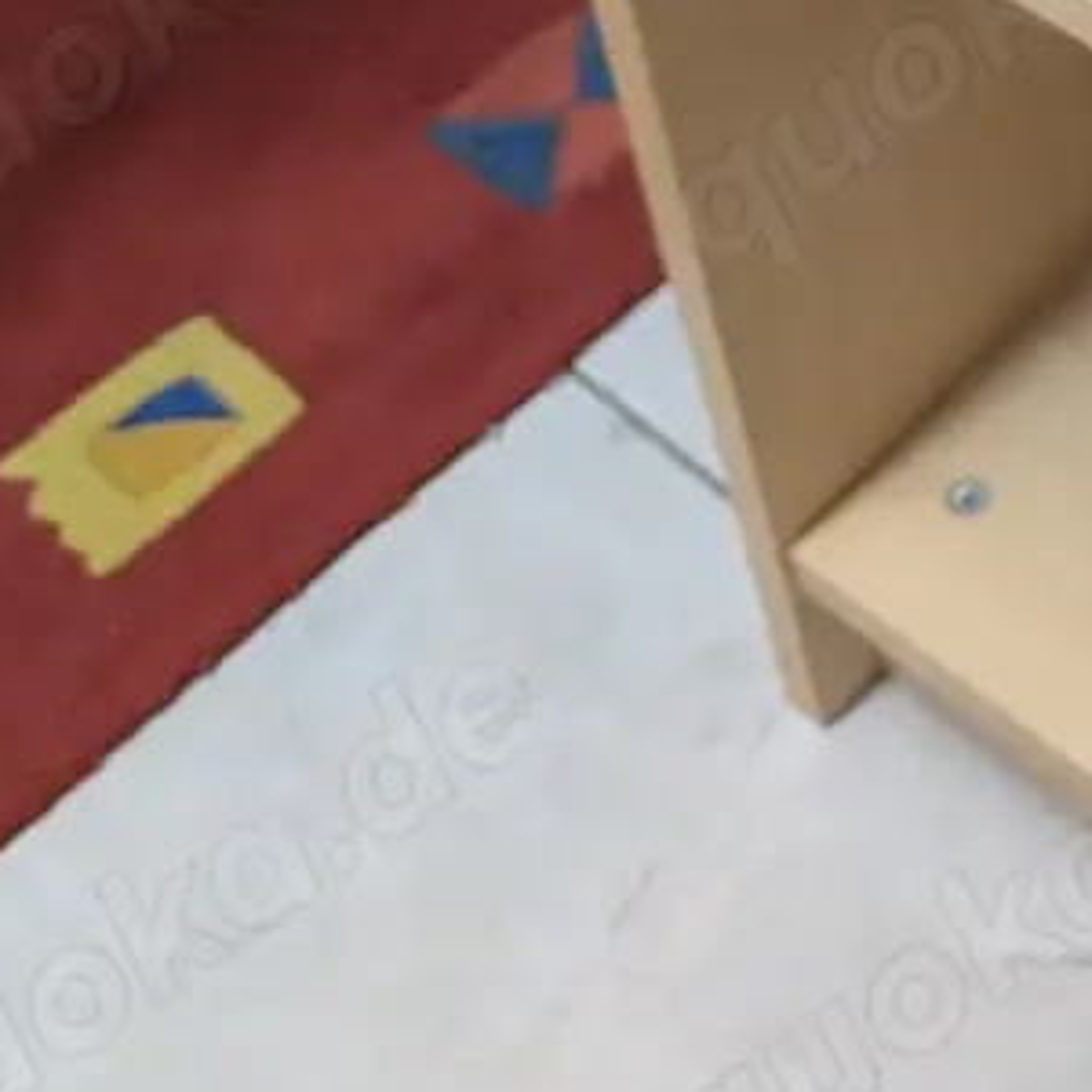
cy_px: -761
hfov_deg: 17.3
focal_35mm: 94
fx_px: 3355
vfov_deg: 16.1
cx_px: 1460
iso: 123
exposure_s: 1/25
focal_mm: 6.9
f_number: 1.68
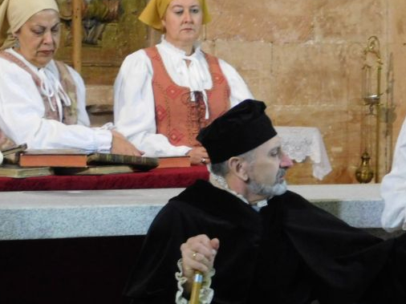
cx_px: 257
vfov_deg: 7.0
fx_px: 2485
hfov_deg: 9.3
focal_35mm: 212
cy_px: 147
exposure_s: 1/25
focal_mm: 23.7
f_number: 5
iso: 800
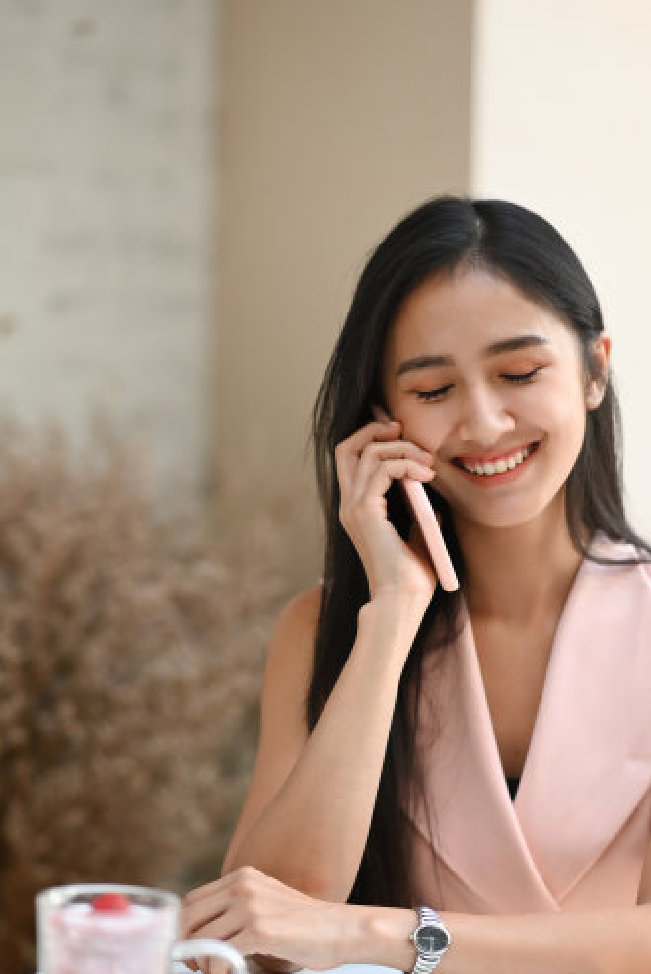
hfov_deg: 10.6
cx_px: 371
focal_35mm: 130
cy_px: 503
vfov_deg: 15.8
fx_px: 3521
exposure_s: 1/640
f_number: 2
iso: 800
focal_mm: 105
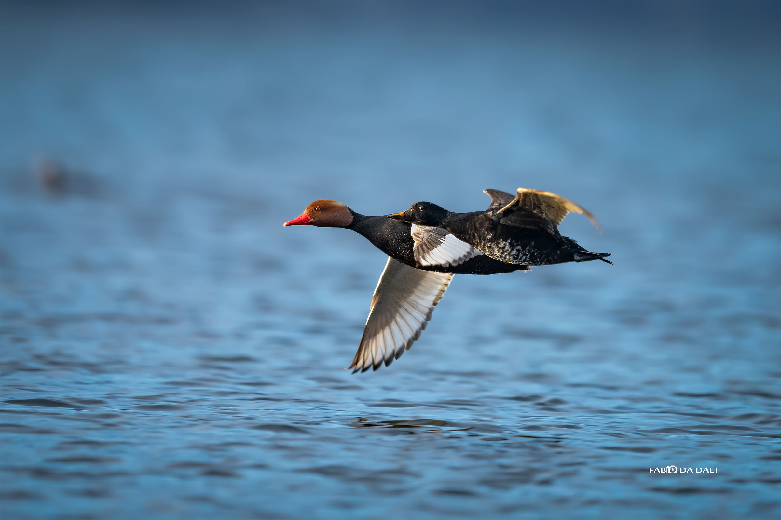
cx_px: 390
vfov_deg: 2.7
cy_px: 260
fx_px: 10844
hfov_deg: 4.1
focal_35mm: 500
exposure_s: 1/1250
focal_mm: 500
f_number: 4
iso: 450
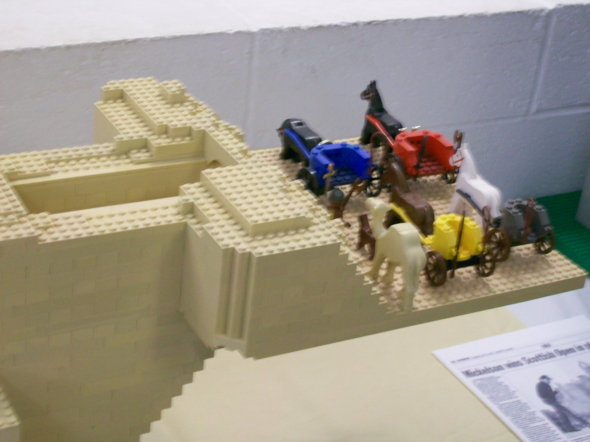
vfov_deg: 21.0
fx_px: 1193
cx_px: 295
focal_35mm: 70
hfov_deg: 27.8
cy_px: 221
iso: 160
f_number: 3.8
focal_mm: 11.6
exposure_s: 1/14.9
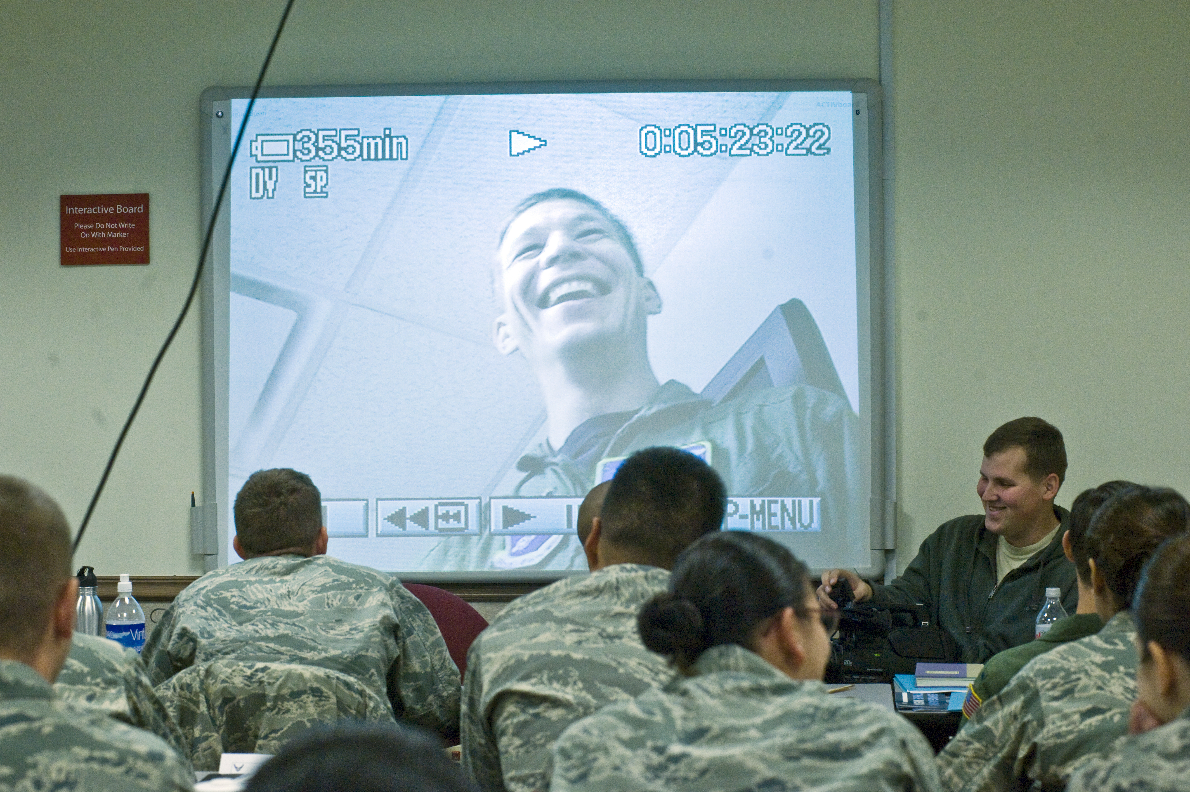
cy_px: 396
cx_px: 595
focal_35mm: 80
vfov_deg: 17.0
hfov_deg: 25.4
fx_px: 2643
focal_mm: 80
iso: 6400
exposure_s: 1/250
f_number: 7.1
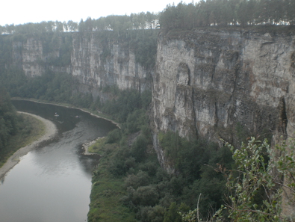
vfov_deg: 35.2
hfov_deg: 45.7
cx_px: 144
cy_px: 101
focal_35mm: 41
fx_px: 350
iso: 100
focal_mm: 6.3
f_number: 4.6
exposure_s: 1/200
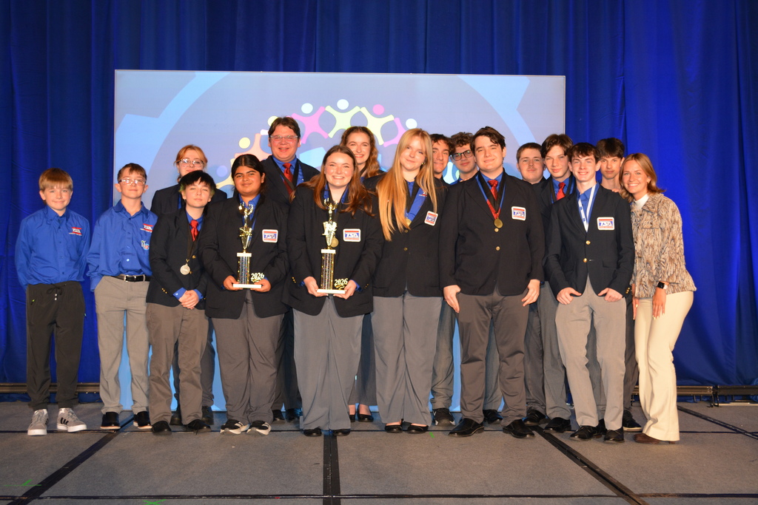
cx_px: 379
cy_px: 252
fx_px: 1074
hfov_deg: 38.9
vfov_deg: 26.5
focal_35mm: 51
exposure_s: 1/60
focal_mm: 34
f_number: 5
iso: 800
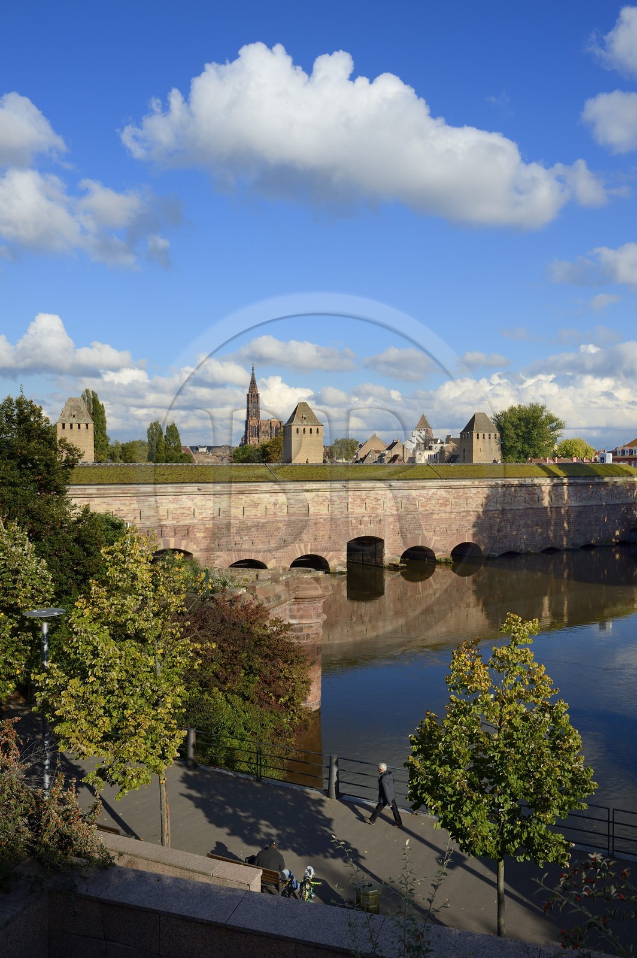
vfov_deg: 63.7
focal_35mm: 29
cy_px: 479
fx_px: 771
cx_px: 318
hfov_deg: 44.9
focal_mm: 29
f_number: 13
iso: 200
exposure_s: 1/250
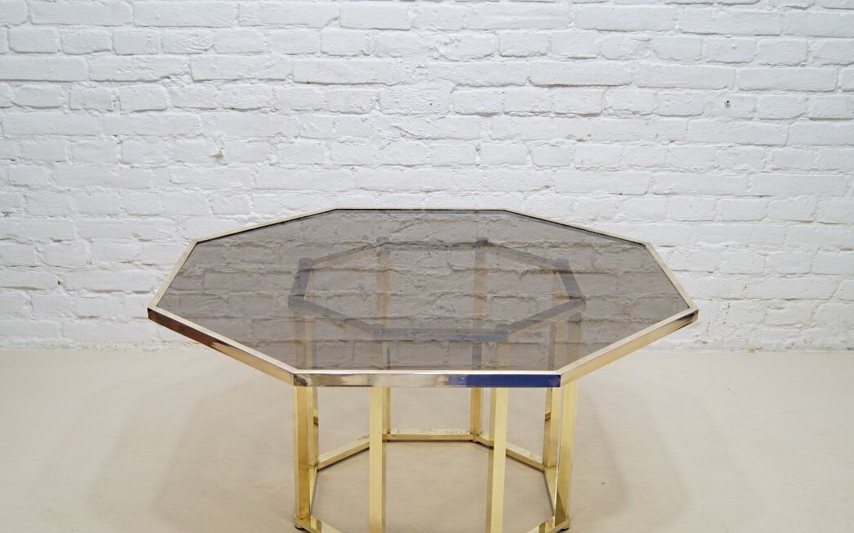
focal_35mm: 44
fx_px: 1024
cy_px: 291
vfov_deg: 29.2
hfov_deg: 45.3
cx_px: 426
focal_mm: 24
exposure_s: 1/60
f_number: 4
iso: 400
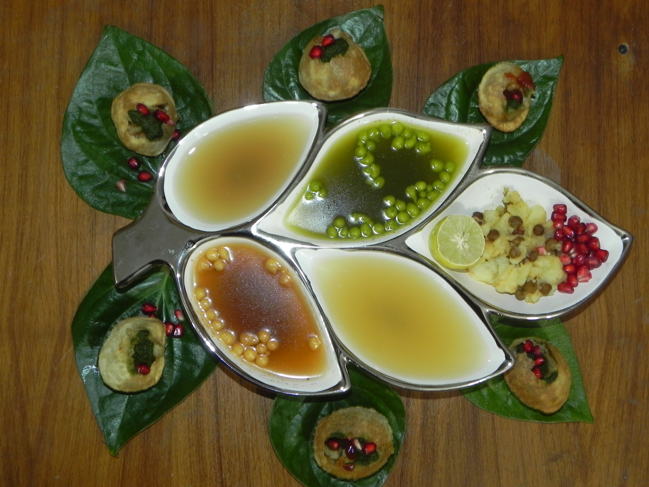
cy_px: 244
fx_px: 769
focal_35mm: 41
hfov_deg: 45.8
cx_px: 324
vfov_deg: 35.1
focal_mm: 7.3
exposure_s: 1/30
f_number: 3.2
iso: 200
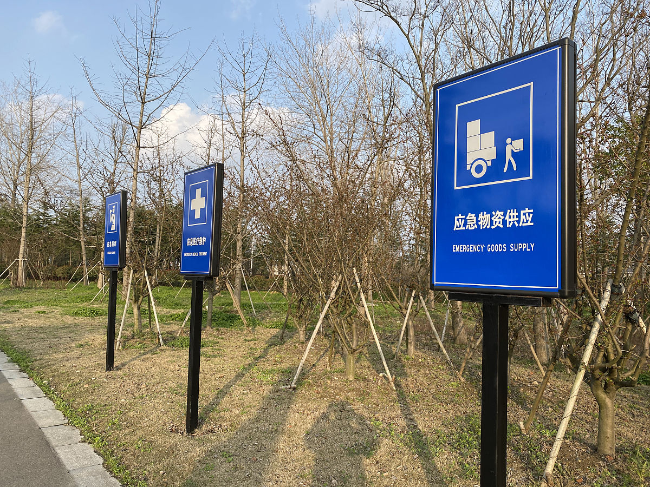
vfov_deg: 53.1
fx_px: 488
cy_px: 244
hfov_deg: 67.3
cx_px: 325
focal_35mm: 26
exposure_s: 1/891
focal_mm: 4.2
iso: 32
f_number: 1.8
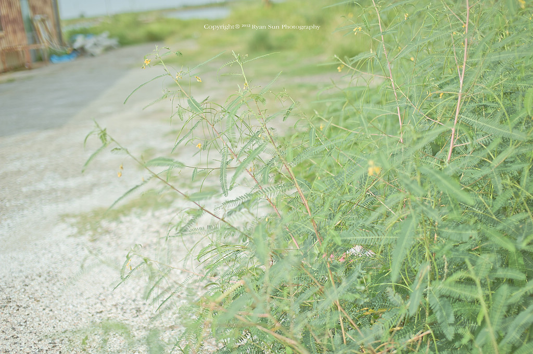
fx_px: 740
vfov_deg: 26.9
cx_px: 266
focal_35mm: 50
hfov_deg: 39.6
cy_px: 177
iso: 100
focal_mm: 50
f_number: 1.6
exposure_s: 1/8000
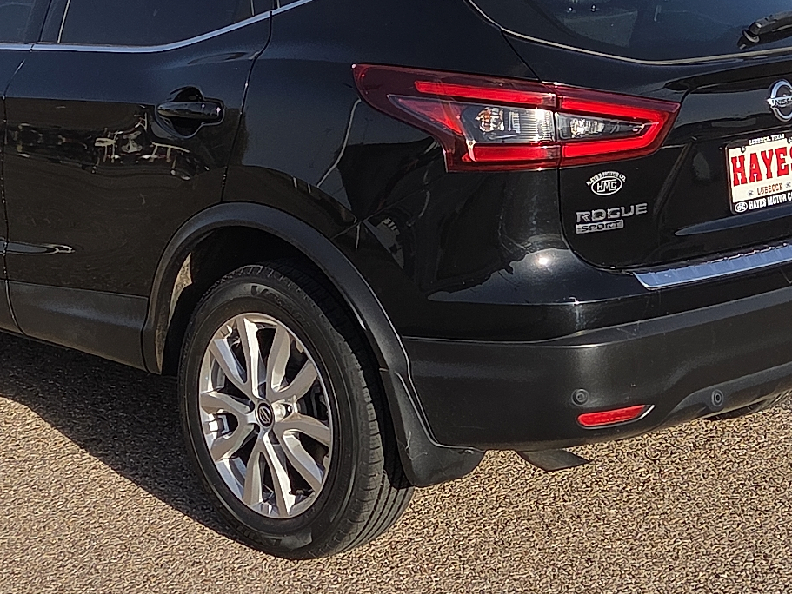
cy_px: 135
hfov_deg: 24.6
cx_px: 304
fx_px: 1808
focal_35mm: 79
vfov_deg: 18.5
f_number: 1.8
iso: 76
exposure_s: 1/10000
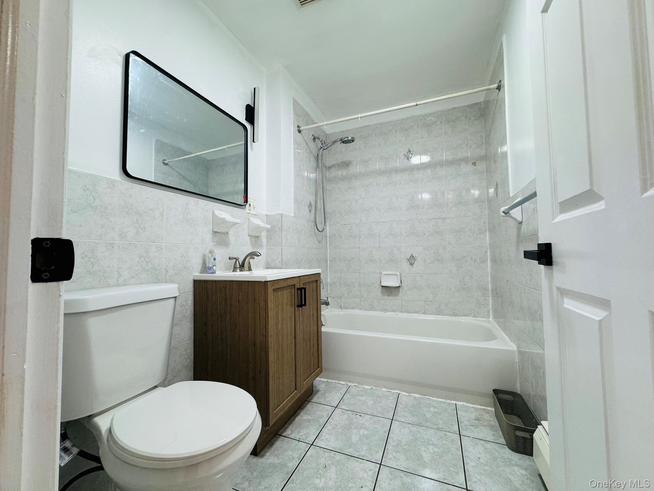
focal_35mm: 14
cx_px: 327
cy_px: 246
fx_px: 265
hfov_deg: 102.1
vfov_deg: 85.7
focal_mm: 2.22
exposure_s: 1/120
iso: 160
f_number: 2.2
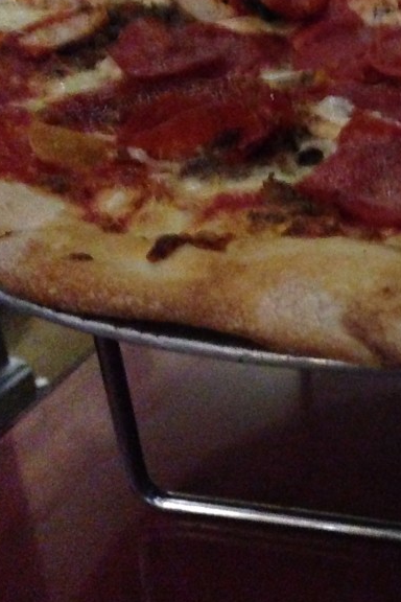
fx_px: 1019
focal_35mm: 61
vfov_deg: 32.8
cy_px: 238
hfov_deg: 21.0
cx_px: 453
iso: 1600
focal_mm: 4.12
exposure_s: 1/15
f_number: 2.4
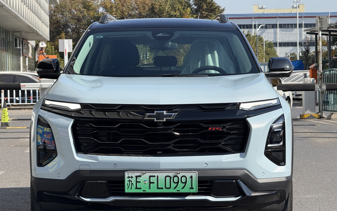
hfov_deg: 16.3
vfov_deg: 10.2
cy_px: 122
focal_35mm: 128
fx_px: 1176
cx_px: 168
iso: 50
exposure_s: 1/1395
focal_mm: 15.66
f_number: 2.8
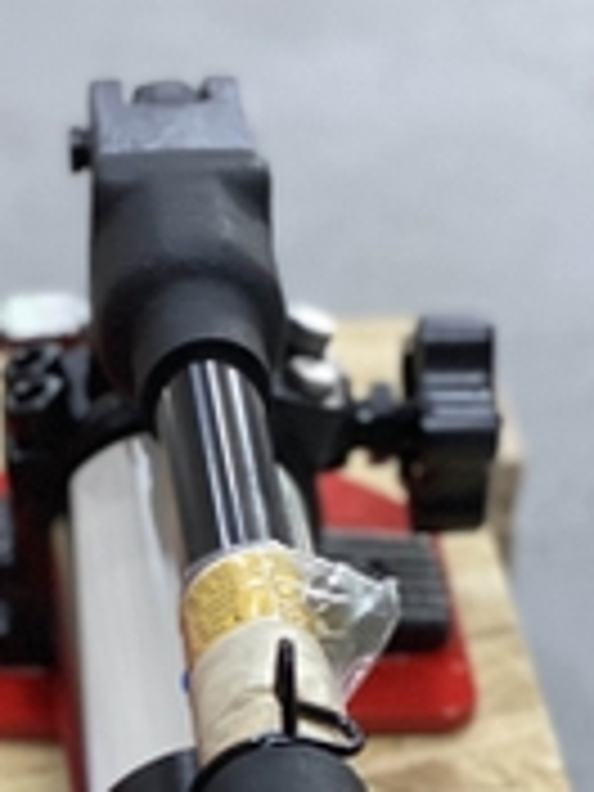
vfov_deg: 13.5
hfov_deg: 10.2
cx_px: -207
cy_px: 986
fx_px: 3249
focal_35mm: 142
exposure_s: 1/33
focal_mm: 6
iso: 320
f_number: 2
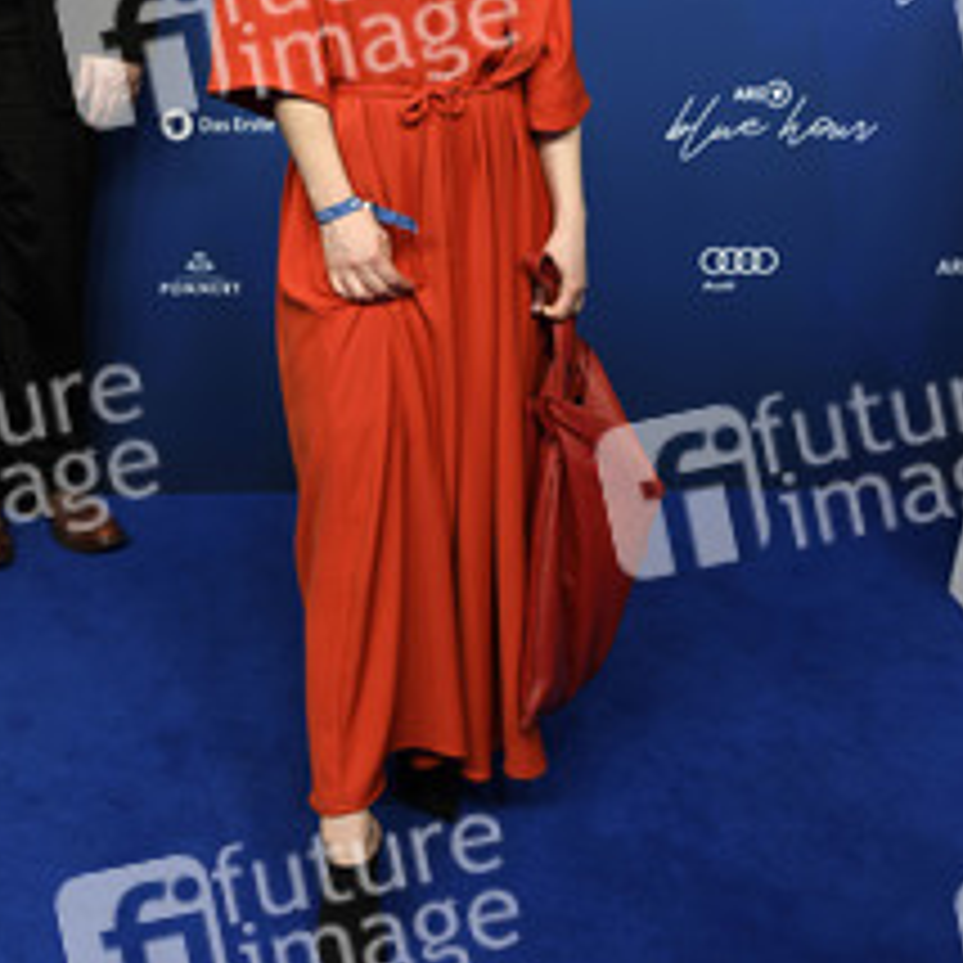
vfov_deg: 36.0
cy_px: 248
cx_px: 418
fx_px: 1448
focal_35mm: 46
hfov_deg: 36.7
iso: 800
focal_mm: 29
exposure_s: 1/250
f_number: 4
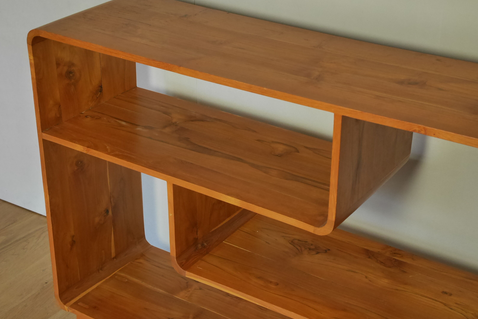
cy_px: 154
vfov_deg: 20.3
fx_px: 890
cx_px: 240
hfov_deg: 30.1
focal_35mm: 67
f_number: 5.6
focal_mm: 32
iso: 1600
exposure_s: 1/80
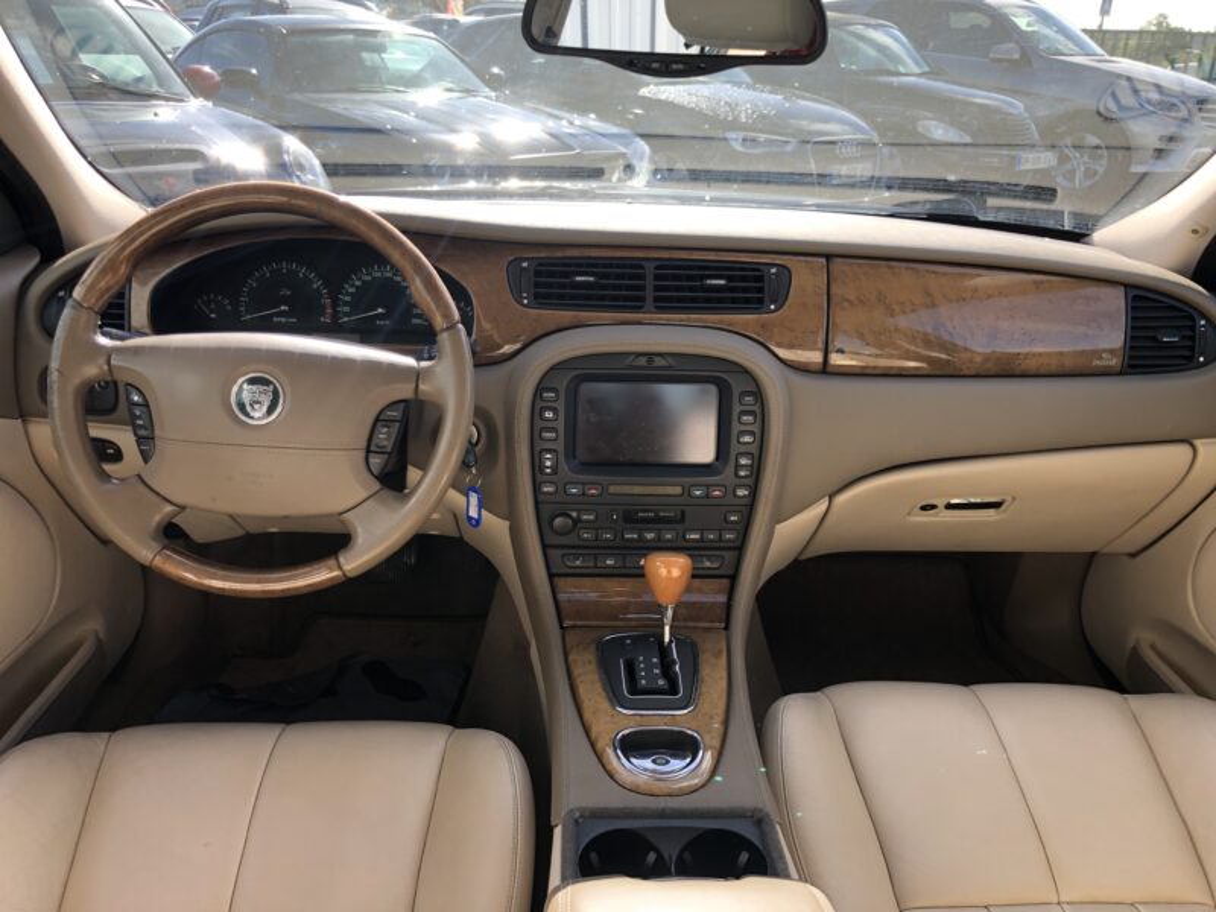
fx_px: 984
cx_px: 608
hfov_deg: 63.4
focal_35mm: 28
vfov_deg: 49.7
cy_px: 456
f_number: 1.8
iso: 20
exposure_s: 1/255
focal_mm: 4
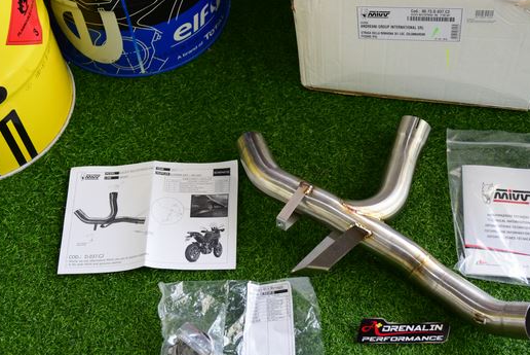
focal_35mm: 58
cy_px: 203
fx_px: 849
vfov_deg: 23.6
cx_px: 297
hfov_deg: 34.6
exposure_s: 1/160
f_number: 3.5
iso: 2000
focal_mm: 31
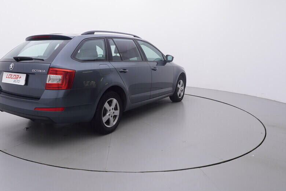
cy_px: 78
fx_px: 236
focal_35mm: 30
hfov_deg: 61.2
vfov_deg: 43.9
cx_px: 99
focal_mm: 15
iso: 200
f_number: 5
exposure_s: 1/80
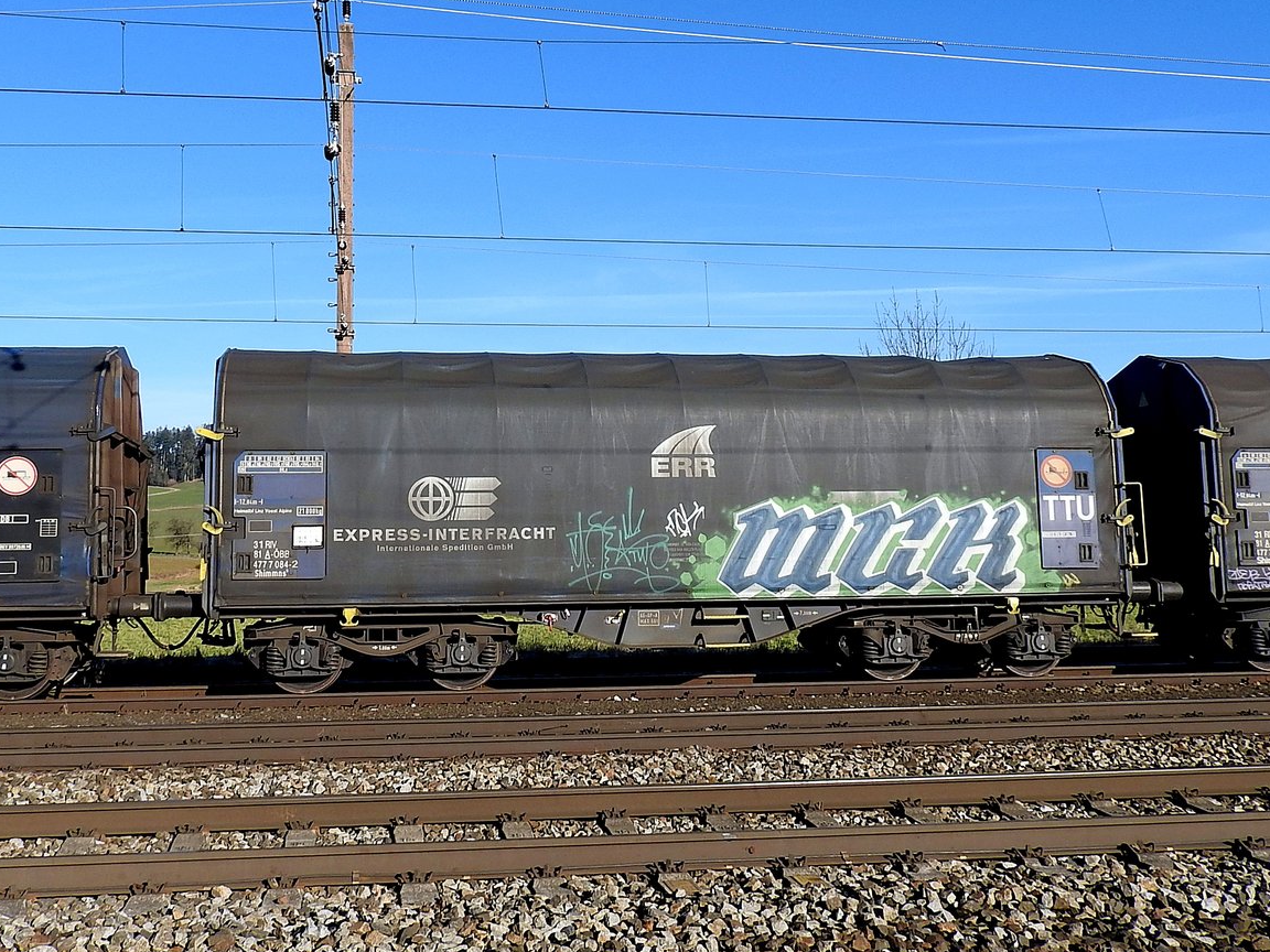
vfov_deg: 54.9
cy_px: 470
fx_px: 917
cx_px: 632
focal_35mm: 25
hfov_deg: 69.4
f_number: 3.3
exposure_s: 1/1000
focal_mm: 4.3
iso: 100
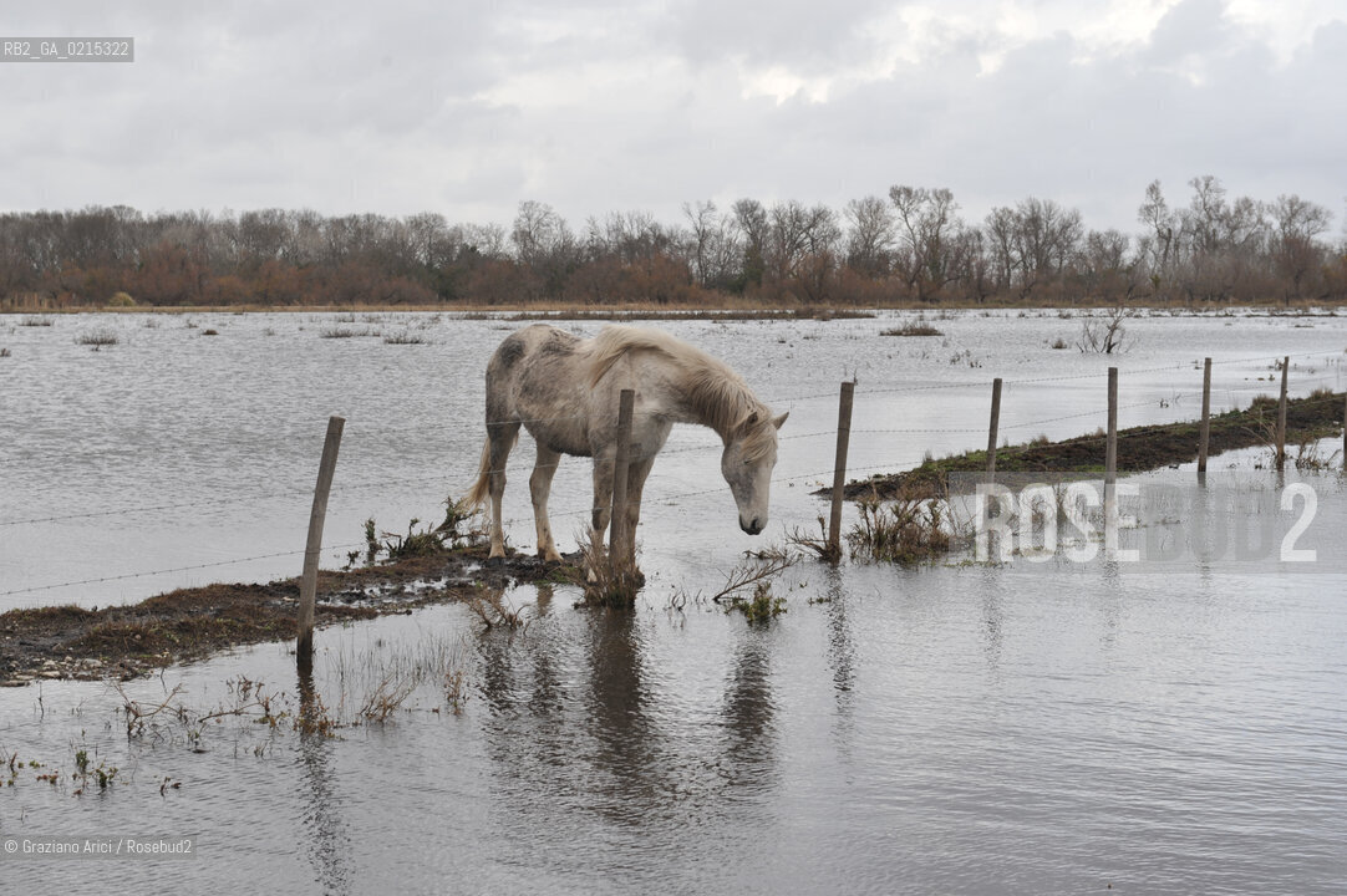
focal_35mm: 70
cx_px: 674
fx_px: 2617
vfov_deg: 19.4
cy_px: 448
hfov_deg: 28.9
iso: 200
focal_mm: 70
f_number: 8
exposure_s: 1/160
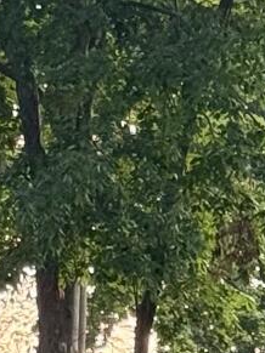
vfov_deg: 5.6
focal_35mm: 330
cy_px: 1037
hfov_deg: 4.5
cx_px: 412
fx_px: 3371
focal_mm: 6.76
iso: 100
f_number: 1.78
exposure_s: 1/150
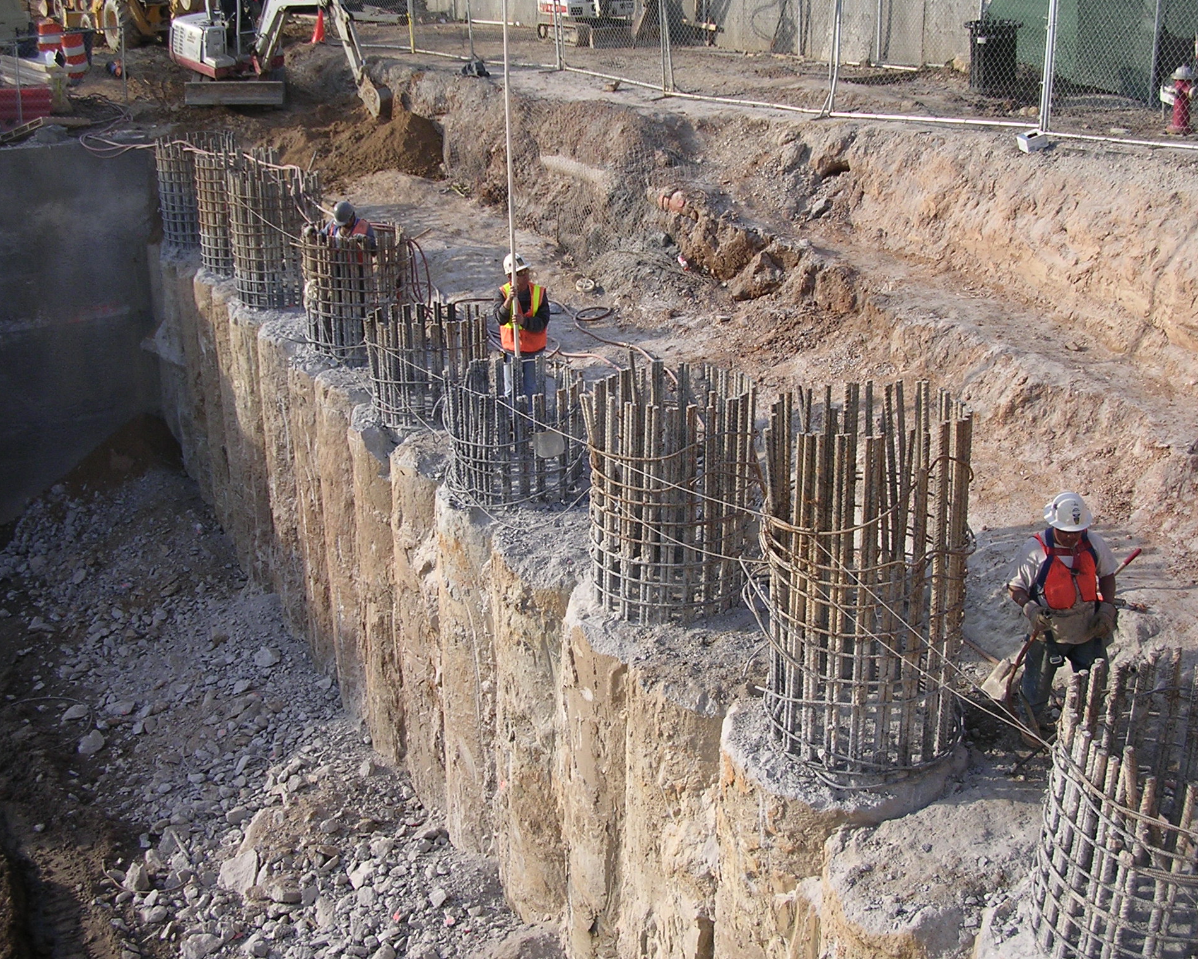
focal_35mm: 40
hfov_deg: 45.8
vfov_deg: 37.3
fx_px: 1418
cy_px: 482
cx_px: 614
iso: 100
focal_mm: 5.8
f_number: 2.8
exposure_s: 1/483
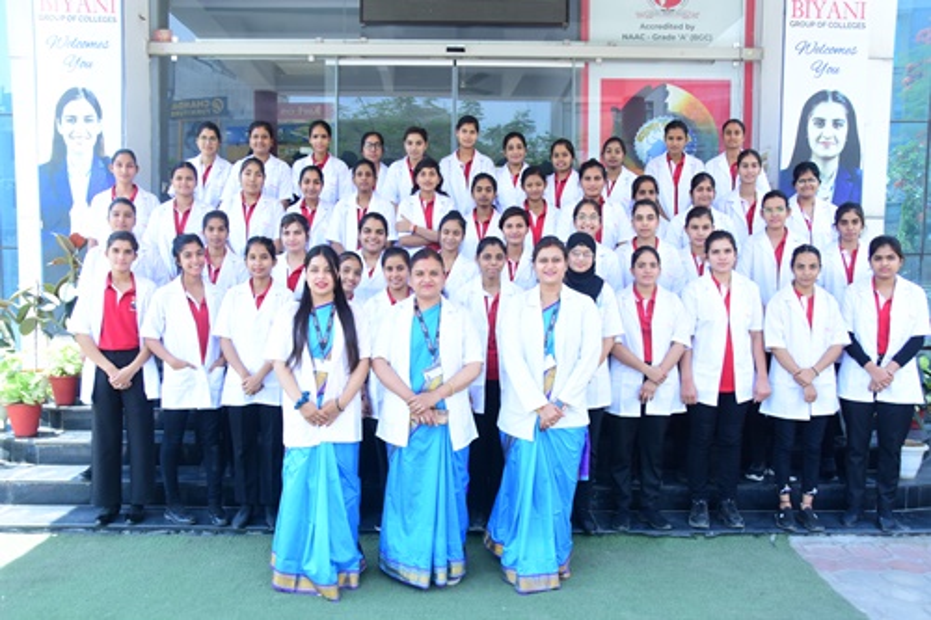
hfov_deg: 59.5
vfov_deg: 41.7
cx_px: 466
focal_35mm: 32
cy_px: 310
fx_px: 814
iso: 500
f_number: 7.1
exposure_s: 1/125
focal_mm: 21
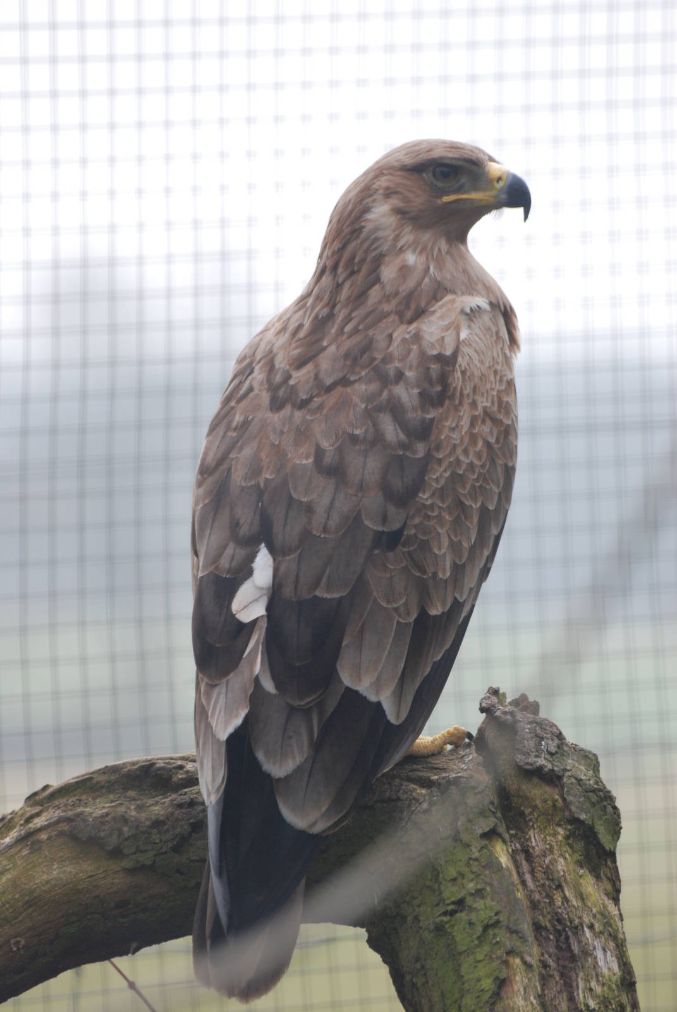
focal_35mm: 292
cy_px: 506
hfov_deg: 4.7
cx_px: 338
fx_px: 8227
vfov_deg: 7.0
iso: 400
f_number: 5
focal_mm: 195
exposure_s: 1/400
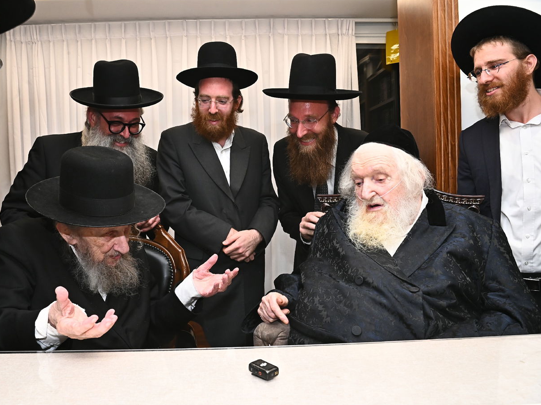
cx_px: 235
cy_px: 205
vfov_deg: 46.8
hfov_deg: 59.8
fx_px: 469
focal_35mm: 30
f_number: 11
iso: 1600
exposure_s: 1/125
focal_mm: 27
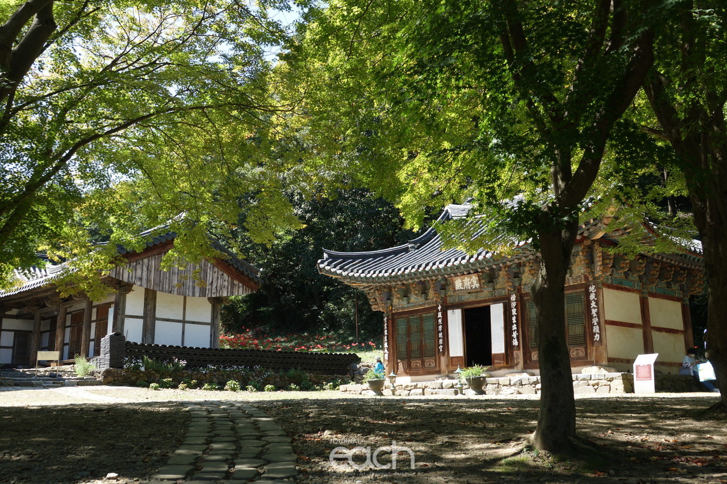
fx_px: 666
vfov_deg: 40.0
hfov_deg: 57.2
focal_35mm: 33
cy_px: 242
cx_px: 364
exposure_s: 1/640
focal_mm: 12.04
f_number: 2.8
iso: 200
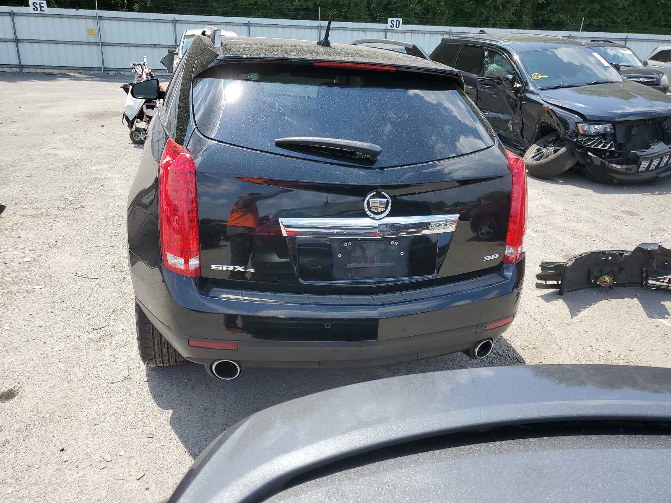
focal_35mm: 26
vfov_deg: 53.1
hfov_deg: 67.3
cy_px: 252
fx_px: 504
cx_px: 336
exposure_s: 1/1667
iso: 50
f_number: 1.5
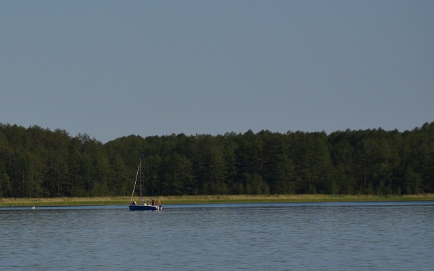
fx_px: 4112
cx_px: 112
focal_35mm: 348
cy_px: 195
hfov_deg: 6.0
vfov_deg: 3.8
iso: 400
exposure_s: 1/8000
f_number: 4.8
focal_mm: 145
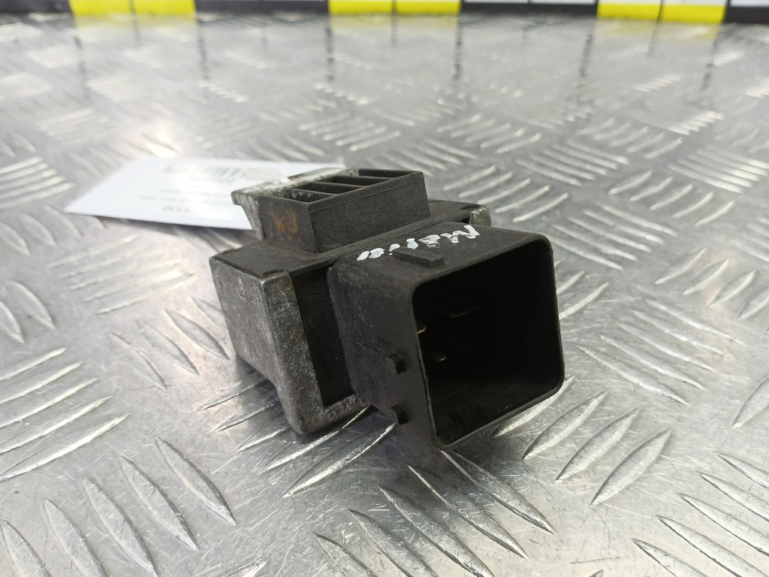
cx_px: 384
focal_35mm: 23
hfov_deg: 73.9
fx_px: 511
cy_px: 288
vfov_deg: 58.9
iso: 162
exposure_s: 1/50
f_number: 1.6
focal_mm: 4.11
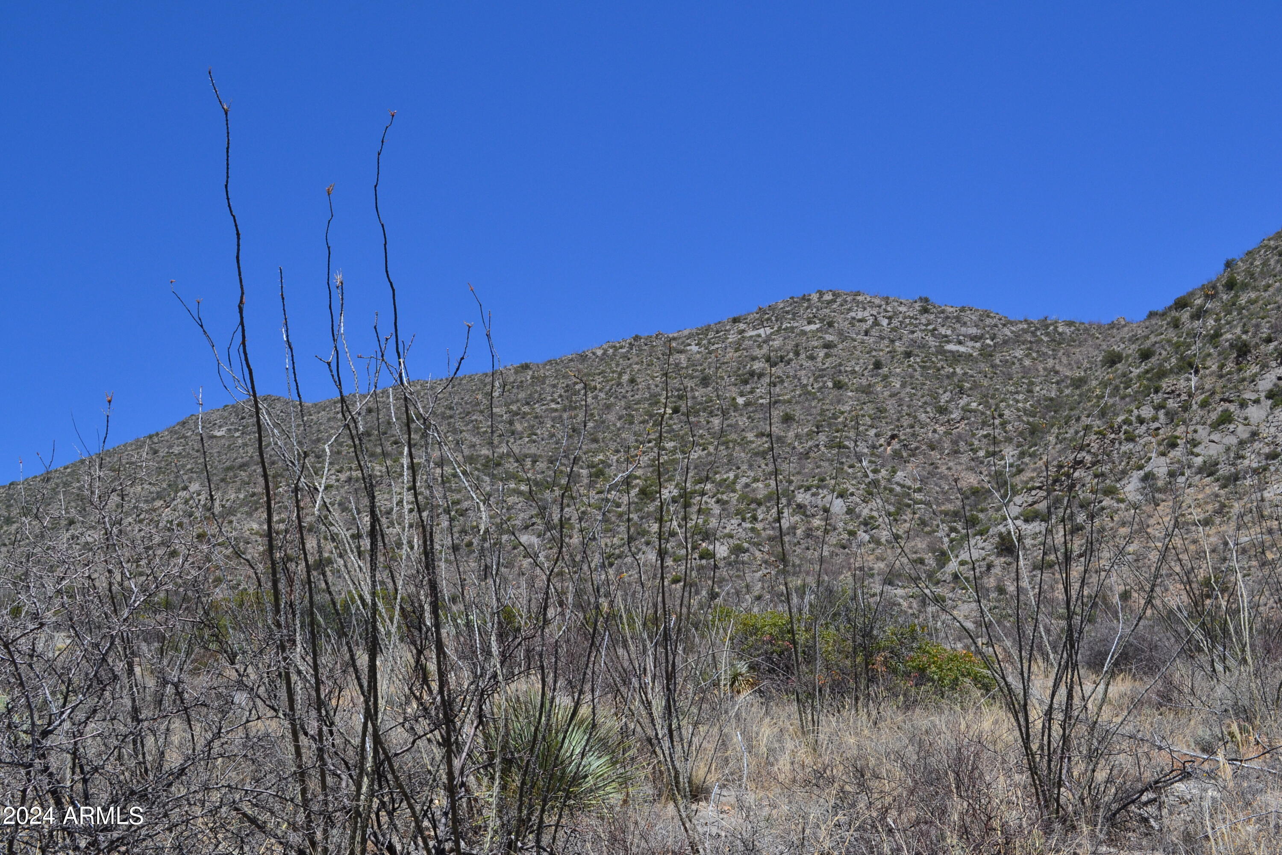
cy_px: 428
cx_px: 641
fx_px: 1549
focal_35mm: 44
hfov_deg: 45.0
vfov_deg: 30.8
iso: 400
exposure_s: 1/500
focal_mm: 29
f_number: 11
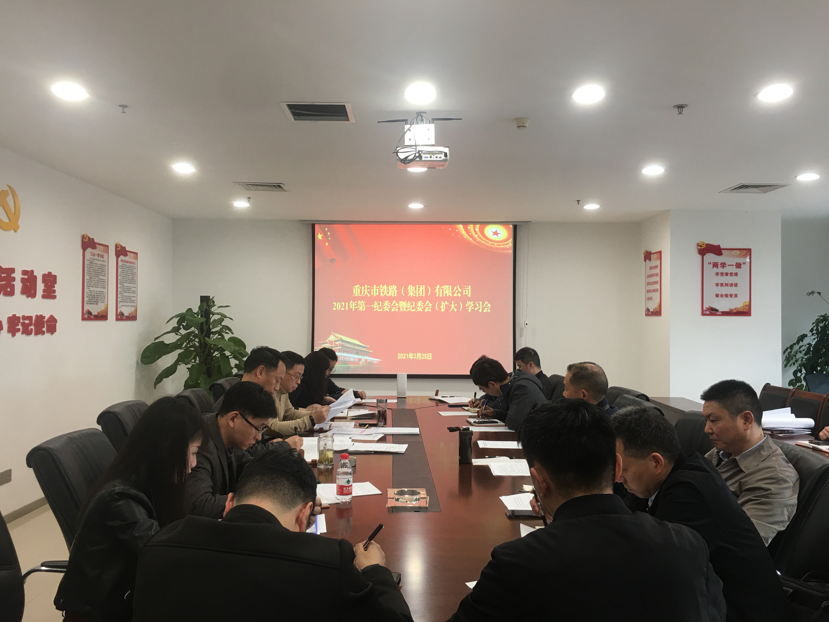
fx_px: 695
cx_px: 414
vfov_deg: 48.2
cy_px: 311
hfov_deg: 61.7
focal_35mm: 29
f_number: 2.2
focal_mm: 4.15
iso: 40
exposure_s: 1/17
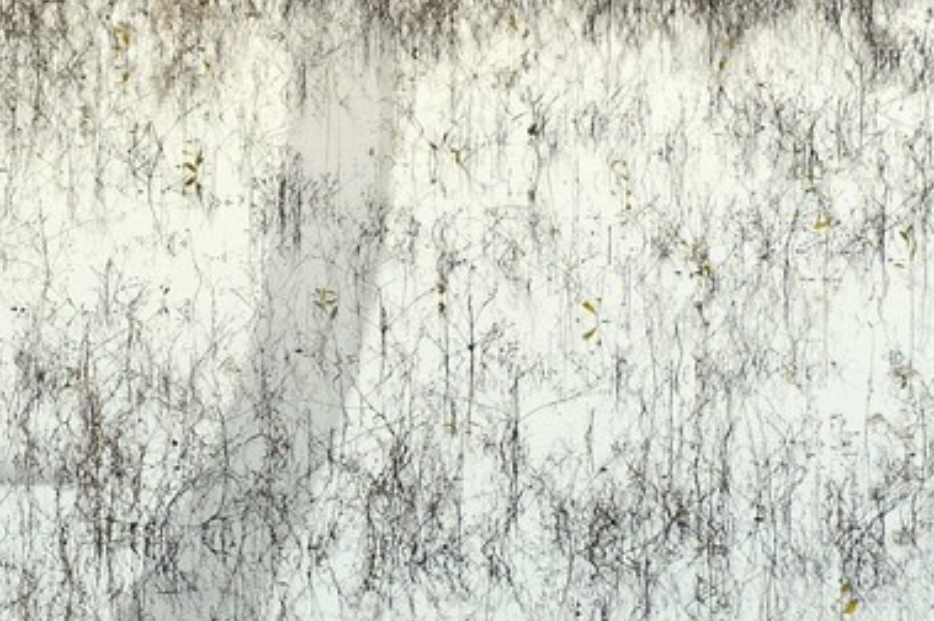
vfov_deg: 1.6
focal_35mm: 844
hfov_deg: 2.4
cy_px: 84
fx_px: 21878
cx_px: -636
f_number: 10
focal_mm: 200
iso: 400
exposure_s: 1/800
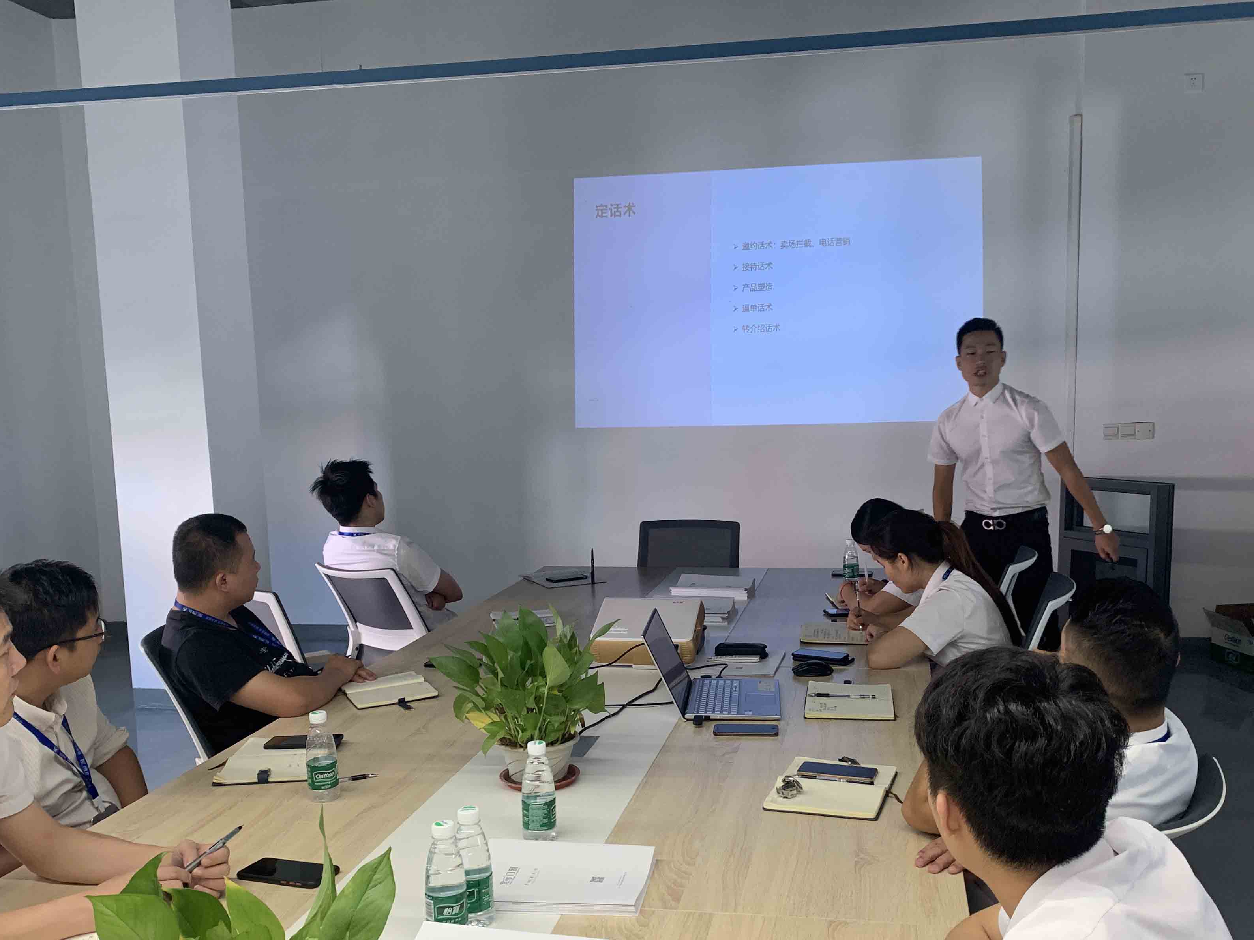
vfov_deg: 42.7
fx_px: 1196
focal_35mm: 33
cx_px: 647
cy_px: 565
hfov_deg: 55.3
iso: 160
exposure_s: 1/60
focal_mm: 4.25
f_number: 1.8
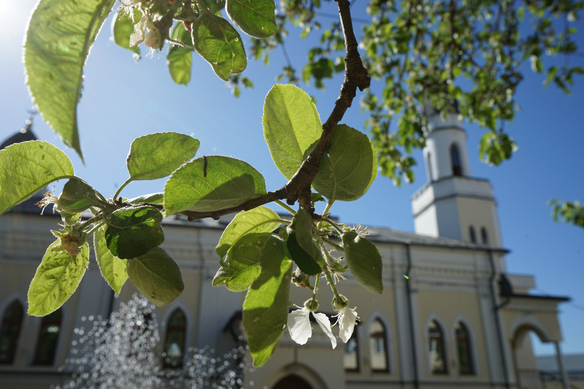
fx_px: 454
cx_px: 292
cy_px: 194
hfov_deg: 65.5
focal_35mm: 28
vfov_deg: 46.4
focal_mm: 28
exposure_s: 1/160
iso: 100
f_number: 11
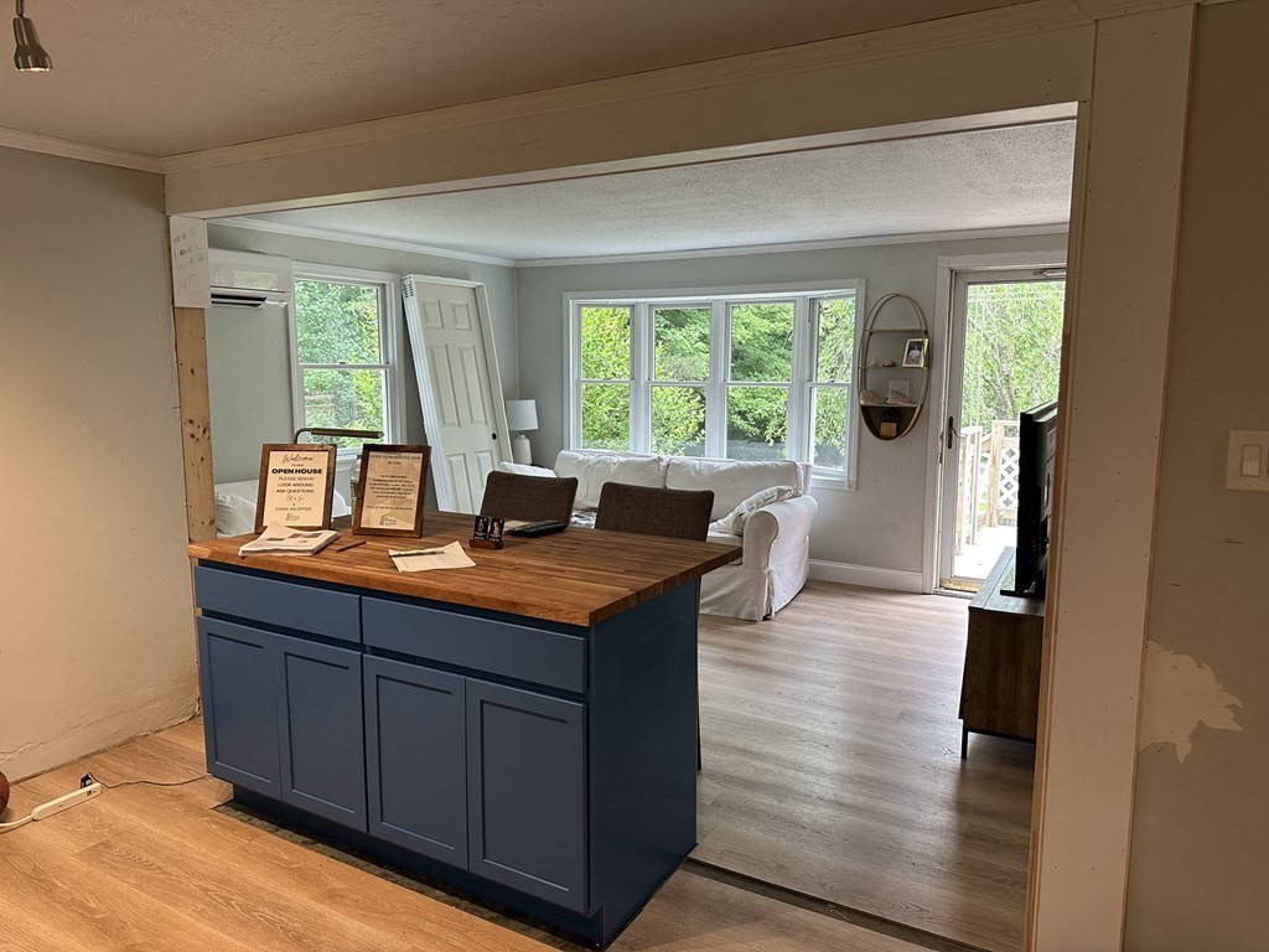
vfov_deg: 56.8
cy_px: 476
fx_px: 880
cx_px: 634
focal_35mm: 24
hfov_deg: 71.6
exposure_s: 1/120
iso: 160
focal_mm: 6.86
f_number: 1.78
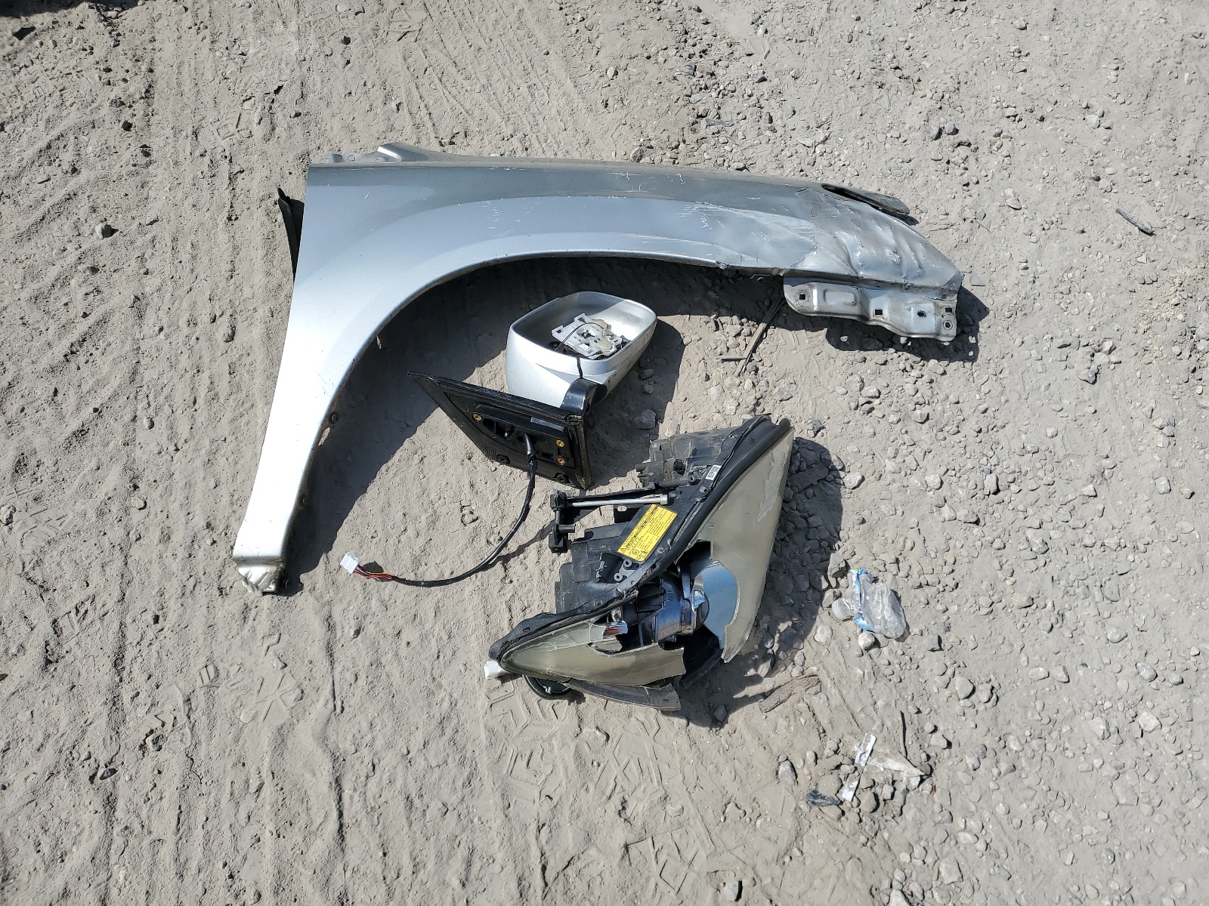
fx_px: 908
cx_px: 604
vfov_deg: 53.1
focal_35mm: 26
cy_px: 453
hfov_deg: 67.3
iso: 50
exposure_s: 1/5000
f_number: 1.5
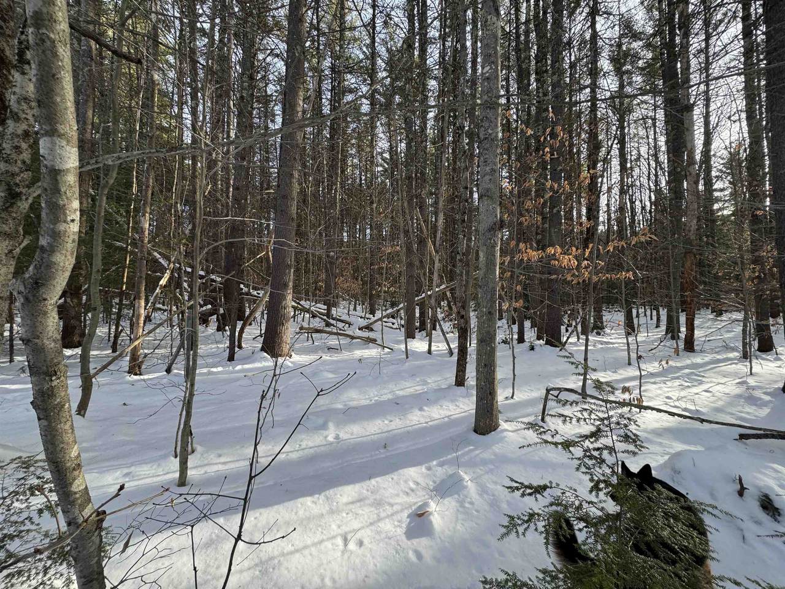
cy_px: 294
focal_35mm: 14
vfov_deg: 85.7
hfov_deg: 102.1
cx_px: 392
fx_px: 317
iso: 40
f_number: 2.2
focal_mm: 2.22
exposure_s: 1/327
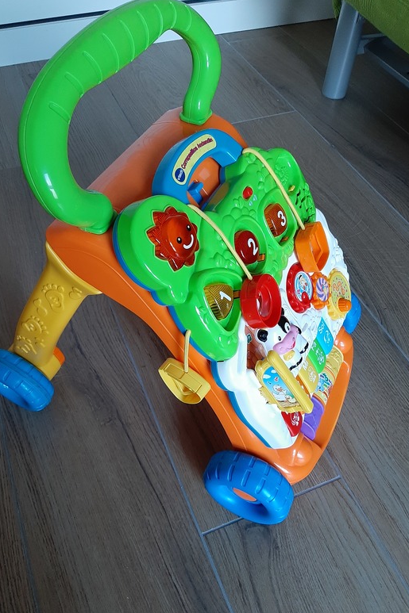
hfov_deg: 46.3
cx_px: 183
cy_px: 310
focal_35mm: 28
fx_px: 477
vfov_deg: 65.5
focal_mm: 3.93
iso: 160
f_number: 1.7
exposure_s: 1/24
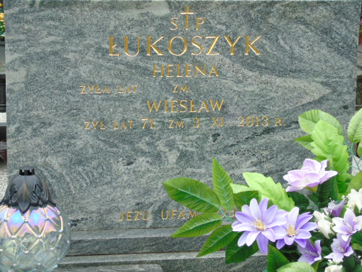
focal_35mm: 94
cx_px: 181
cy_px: 136
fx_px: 983
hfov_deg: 20.9
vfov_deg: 15.7
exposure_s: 1/125
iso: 160
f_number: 4.3
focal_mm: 17
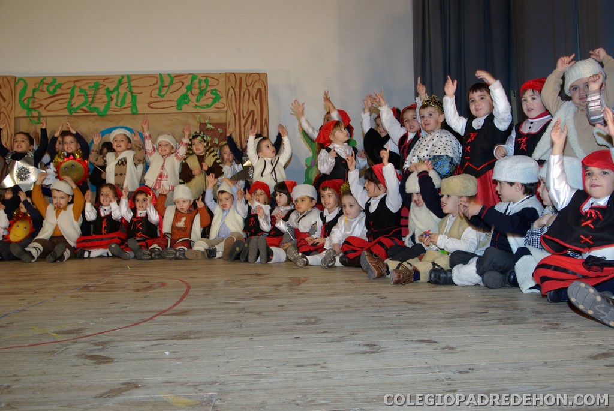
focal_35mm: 36
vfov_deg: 37.0
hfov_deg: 53.1
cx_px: 307
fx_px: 615
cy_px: 206
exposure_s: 1/45
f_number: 5.6
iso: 400
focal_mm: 24
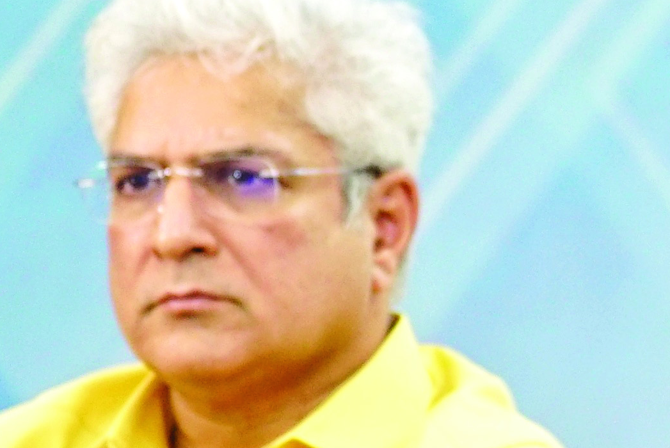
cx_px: 990
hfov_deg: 3.1
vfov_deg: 2.1
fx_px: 12517
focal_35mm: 672
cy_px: 180
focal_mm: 166
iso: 2000
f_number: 5.6
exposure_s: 1/160
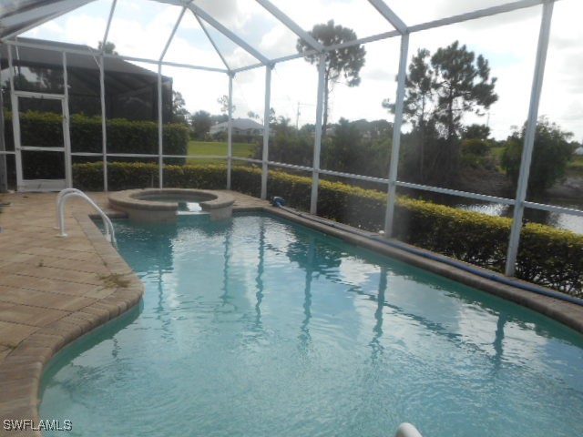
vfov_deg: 54.9
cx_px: 292
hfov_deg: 69.4
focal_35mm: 25
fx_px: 421
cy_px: 218
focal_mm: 4.5
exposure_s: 1/320
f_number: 3.7
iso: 80
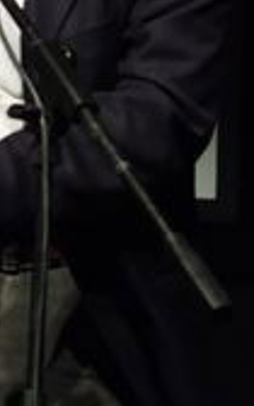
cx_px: -194
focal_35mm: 140
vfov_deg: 14.7
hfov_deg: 9.0
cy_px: 13
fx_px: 1551
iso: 640
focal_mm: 24
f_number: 3.5
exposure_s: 1/160
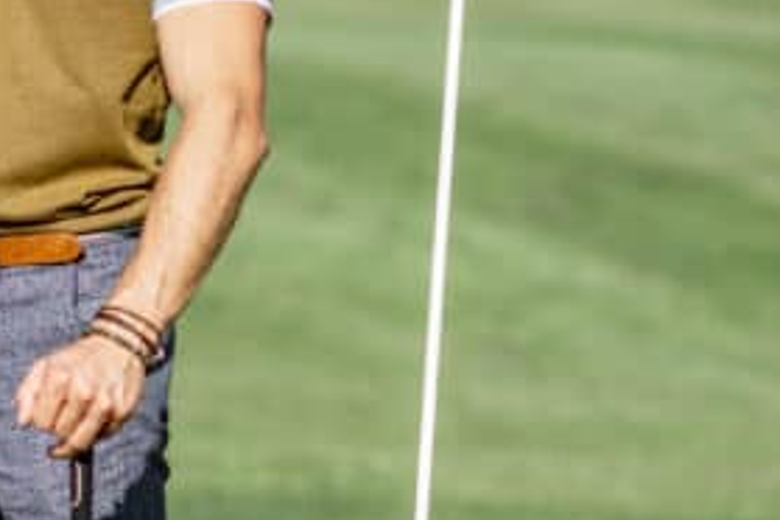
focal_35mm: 312
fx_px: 6759
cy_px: 438
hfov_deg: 6.5
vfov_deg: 4.4
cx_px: -280
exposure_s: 1/5000
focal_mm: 85
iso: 200
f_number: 2.2
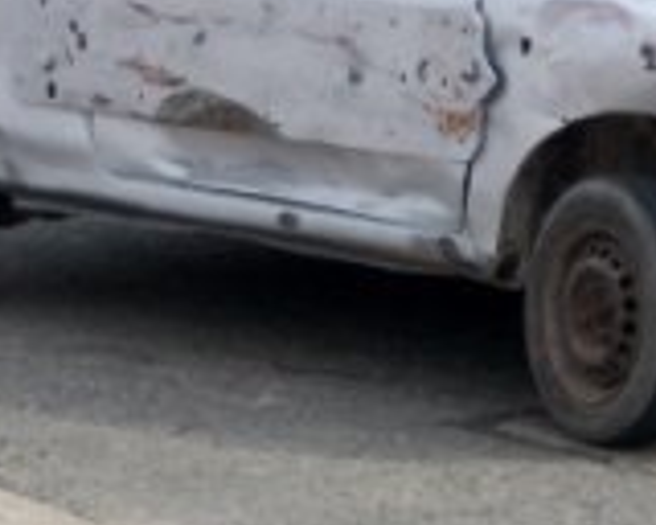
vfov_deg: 5.0
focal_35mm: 310
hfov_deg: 6.2
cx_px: 750
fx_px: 6016
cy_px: -209
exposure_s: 1/1000
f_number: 5.3
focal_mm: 55
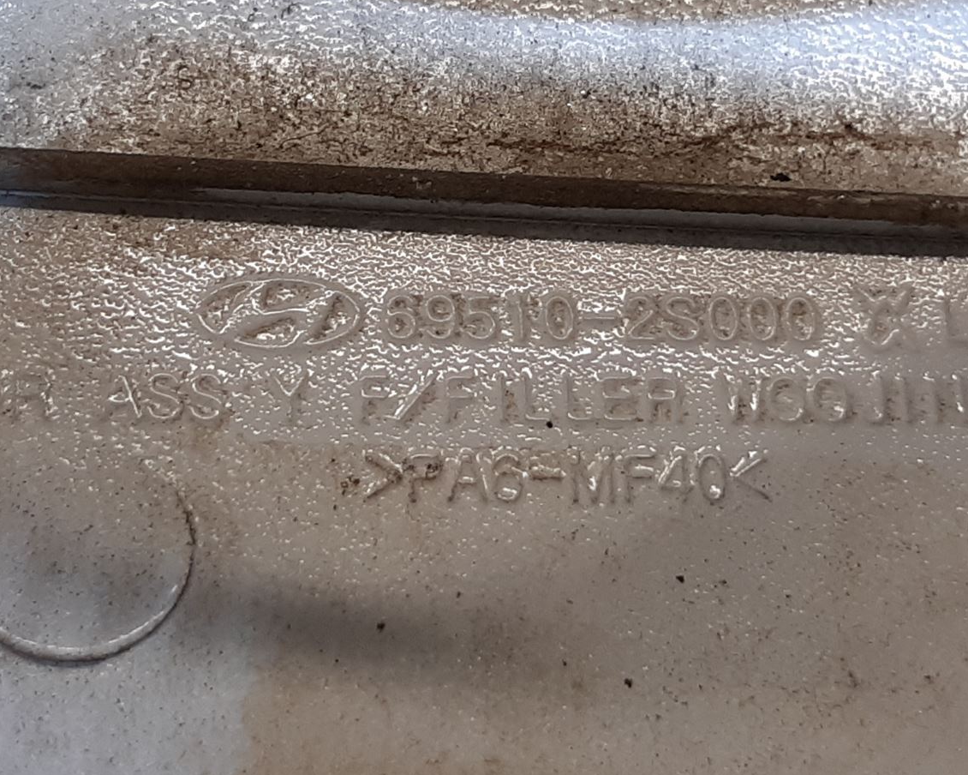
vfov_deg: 32.7
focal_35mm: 46
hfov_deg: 40.1
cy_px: 313
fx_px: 1318
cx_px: 587
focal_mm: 3.93
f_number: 1.7
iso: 64
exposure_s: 1/100
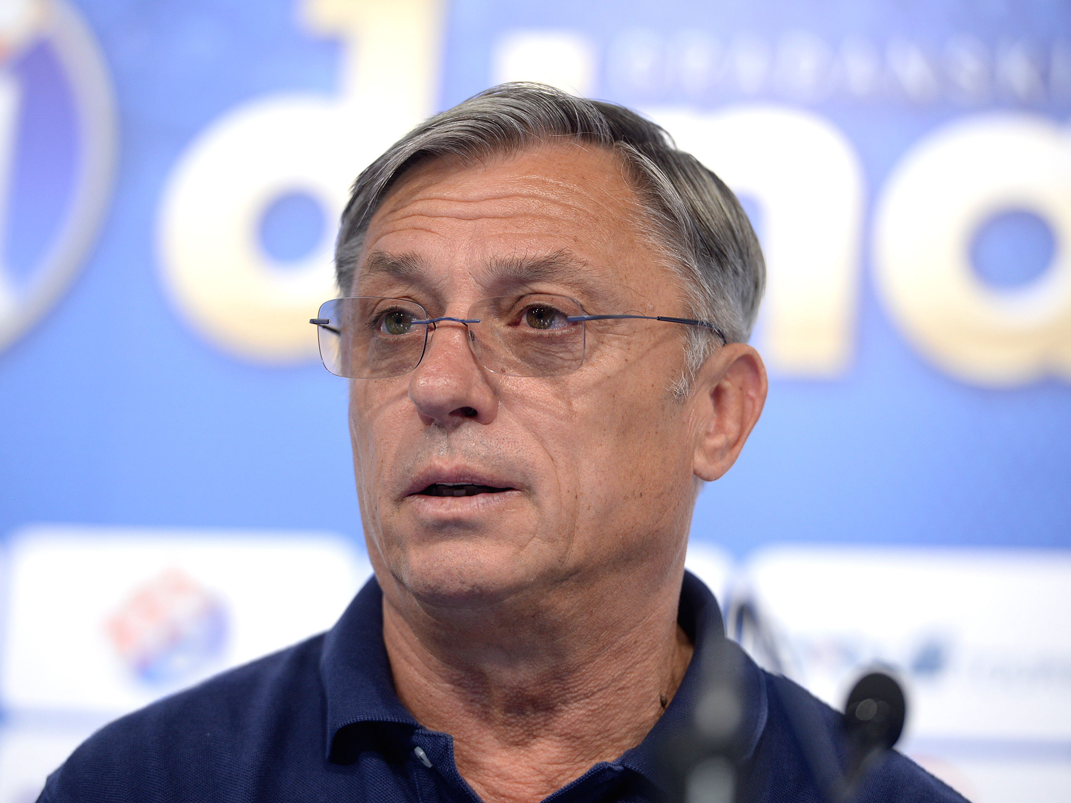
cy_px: 402
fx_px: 6714
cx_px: 500
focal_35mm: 217
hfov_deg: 9.1
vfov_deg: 6.8
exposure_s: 1/500
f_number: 3.2
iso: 1000
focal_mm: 200
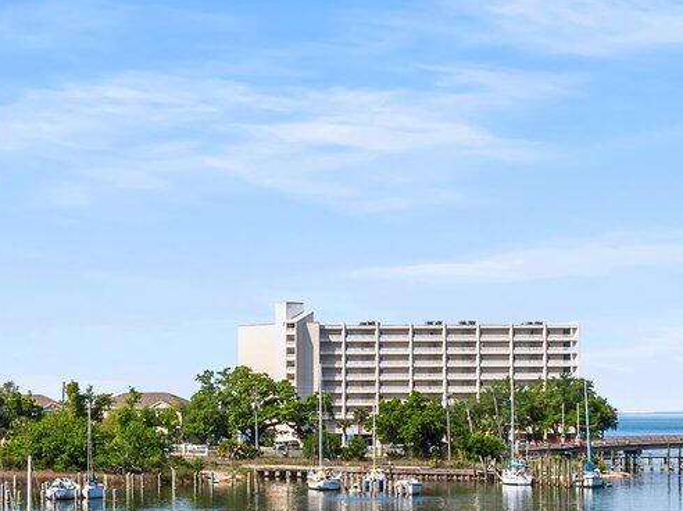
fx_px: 1971
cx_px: 190
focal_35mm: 100
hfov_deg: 19.5
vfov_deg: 14.6
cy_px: 438
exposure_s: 1/200
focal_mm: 12.29
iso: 100
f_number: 6.3
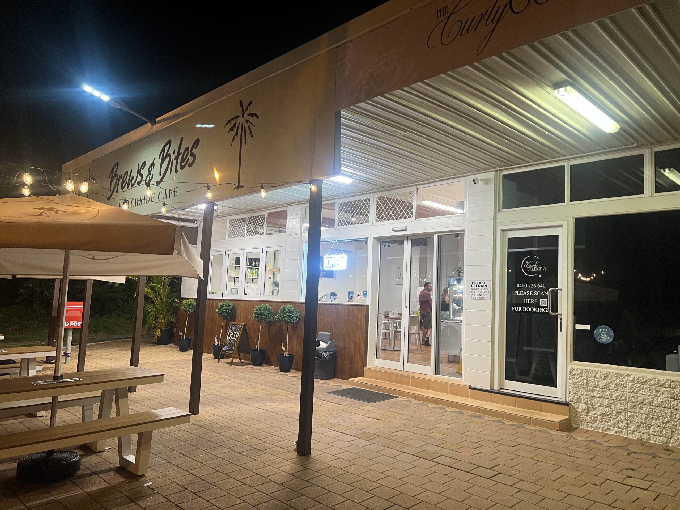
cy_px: 255
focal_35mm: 26
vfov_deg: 53.1
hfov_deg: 67.3
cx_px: 340
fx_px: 511
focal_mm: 5.7
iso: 160
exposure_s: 1/50
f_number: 1.5
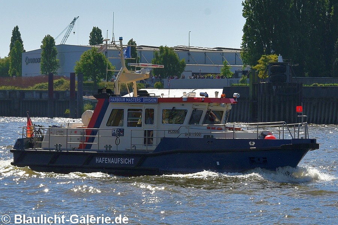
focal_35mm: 85
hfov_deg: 23.9
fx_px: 798
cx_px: 169
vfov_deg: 16.1
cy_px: 112
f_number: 11
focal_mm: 85
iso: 200
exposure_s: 1/500
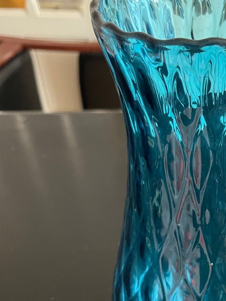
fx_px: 461
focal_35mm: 53
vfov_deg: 35.7
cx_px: 224
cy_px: 206
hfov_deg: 26.1
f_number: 1.6
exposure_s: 1/47
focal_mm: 5.1
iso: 500
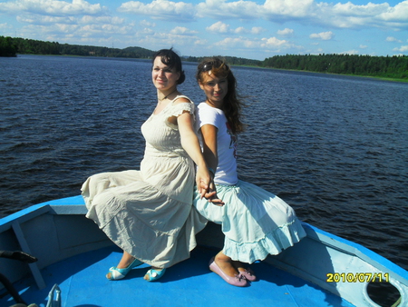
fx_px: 413
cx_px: 204
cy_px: 154
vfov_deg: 40.7
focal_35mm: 35
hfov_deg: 52.6
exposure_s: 1/350
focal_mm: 6.3
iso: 100
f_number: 8.4
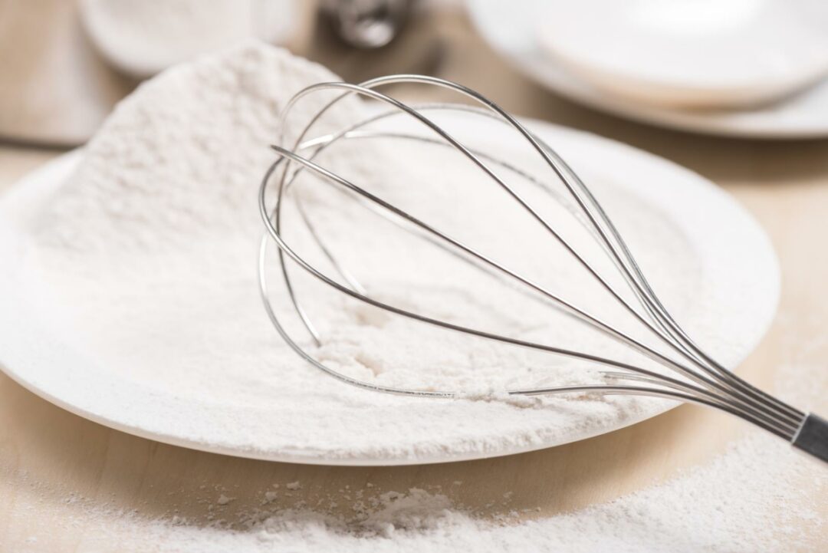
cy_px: 276
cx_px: 414
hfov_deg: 19.4
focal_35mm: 105
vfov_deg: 13.1
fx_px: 2416
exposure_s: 1/200
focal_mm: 105
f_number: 8
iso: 200
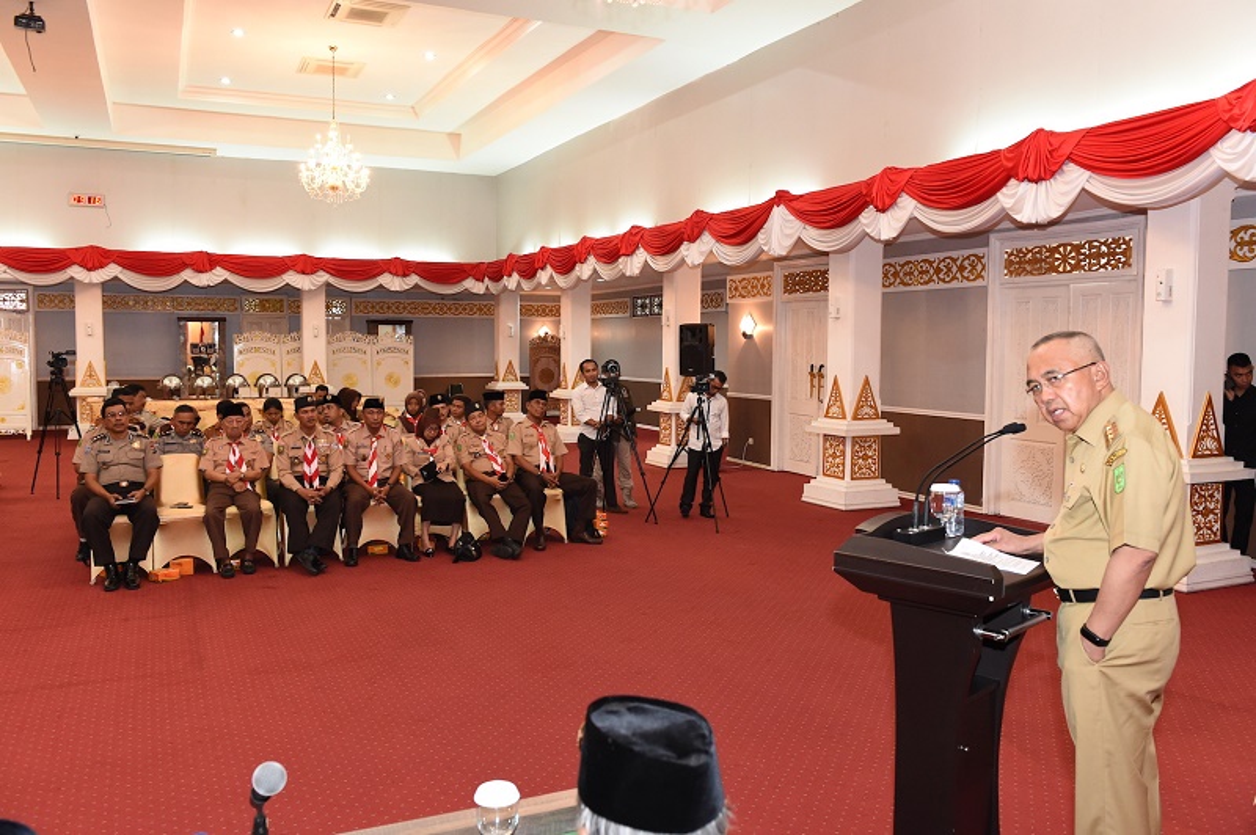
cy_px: 418
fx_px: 1011
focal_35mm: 29
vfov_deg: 44.9
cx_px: 628
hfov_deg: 63.7
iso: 5000
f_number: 5.6
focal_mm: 29
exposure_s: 1/80
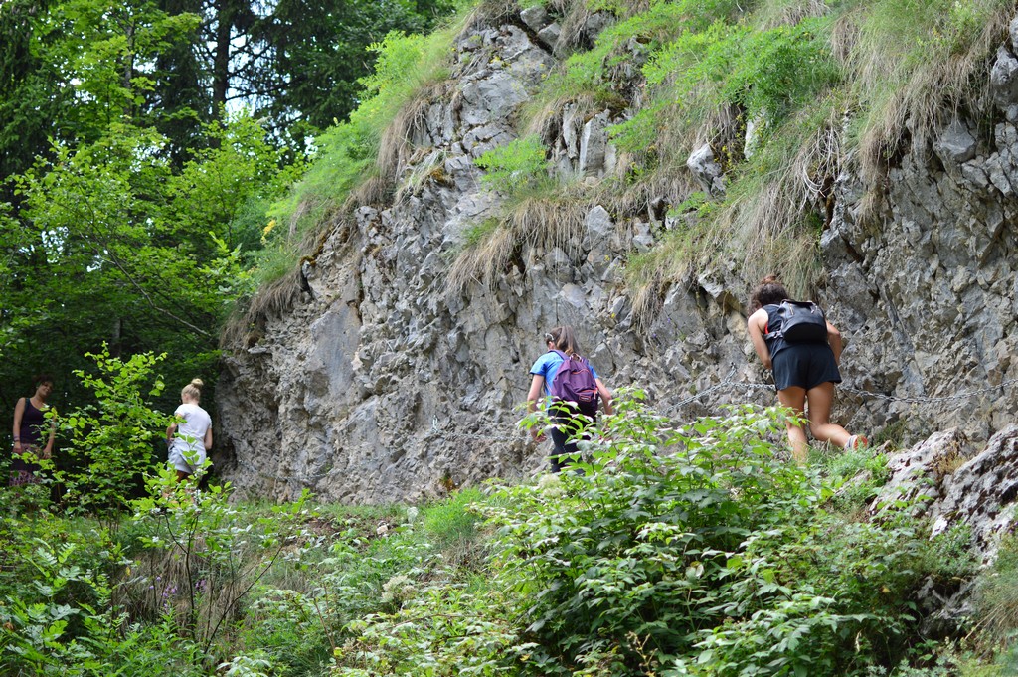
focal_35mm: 52
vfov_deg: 25.7
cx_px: 509
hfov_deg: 37.9
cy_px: 338
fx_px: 1483
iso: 100
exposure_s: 1/1000
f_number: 1.8
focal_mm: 35
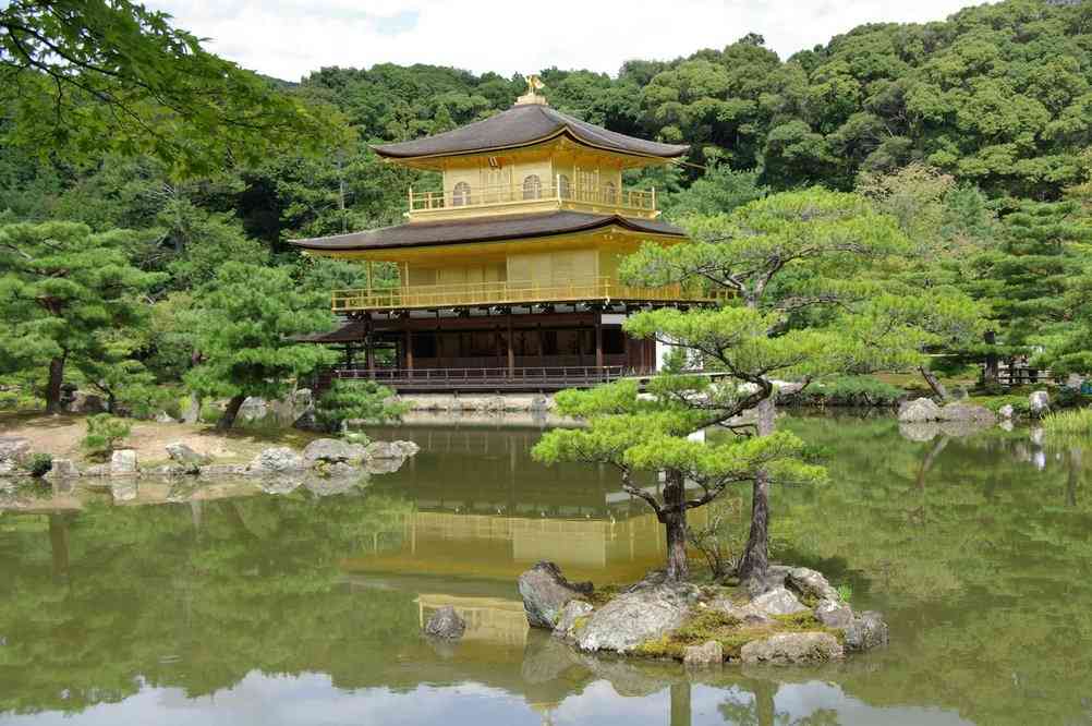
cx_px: 546
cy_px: 363
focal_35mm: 52
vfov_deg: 25.7
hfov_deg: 37.9
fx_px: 1591
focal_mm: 35
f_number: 6.7
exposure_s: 1/125
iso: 100
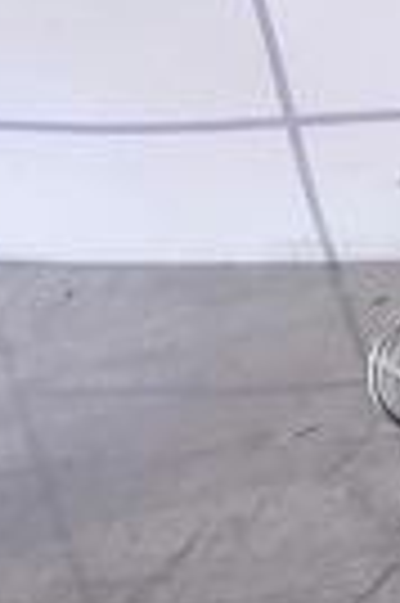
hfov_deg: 5.2
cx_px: 1942
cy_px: 306
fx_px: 3592
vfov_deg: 9.6
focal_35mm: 215
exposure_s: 1/50
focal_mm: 3.95
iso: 100
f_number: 1.8
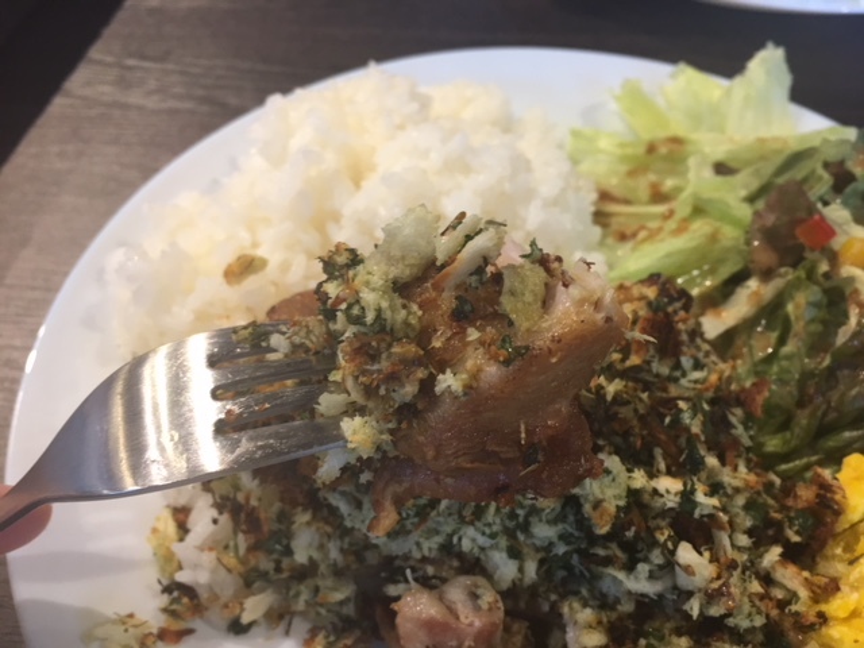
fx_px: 724
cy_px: 324
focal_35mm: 29
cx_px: 432
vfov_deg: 48.2
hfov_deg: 61.7
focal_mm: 4.15
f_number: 2.2
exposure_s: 1/30
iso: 80
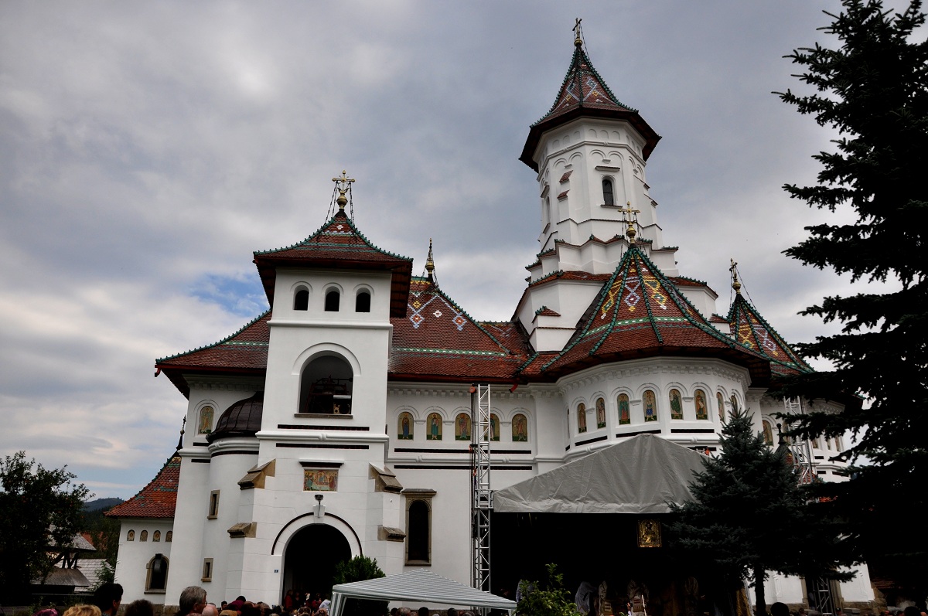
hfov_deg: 67.4
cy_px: 308
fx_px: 695
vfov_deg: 47.8
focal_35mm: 27
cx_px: 464
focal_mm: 18
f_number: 5.6
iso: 500
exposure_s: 1/2500
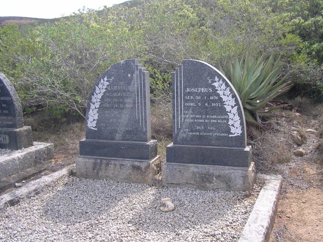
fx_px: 383
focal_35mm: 41
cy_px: 119
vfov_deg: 35.1
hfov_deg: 45.8
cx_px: 161
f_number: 2.9
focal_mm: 6.3
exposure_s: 1/250
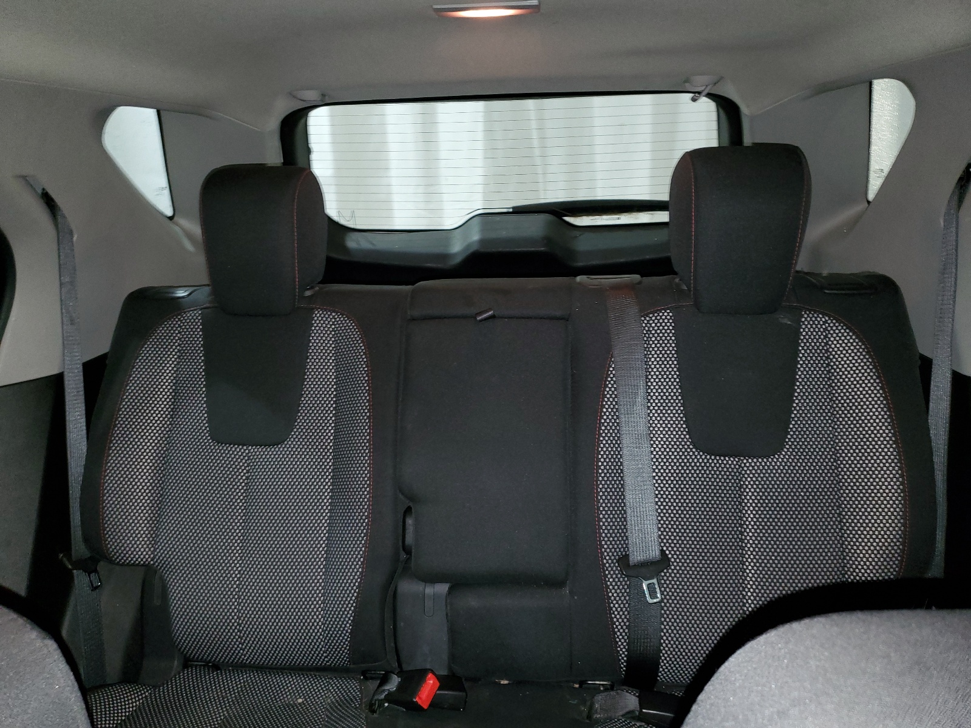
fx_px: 729
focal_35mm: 26
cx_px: 486
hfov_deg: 67.3
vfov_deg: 53.1
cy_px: 364
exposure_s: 1/20
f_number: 1.5
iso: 134
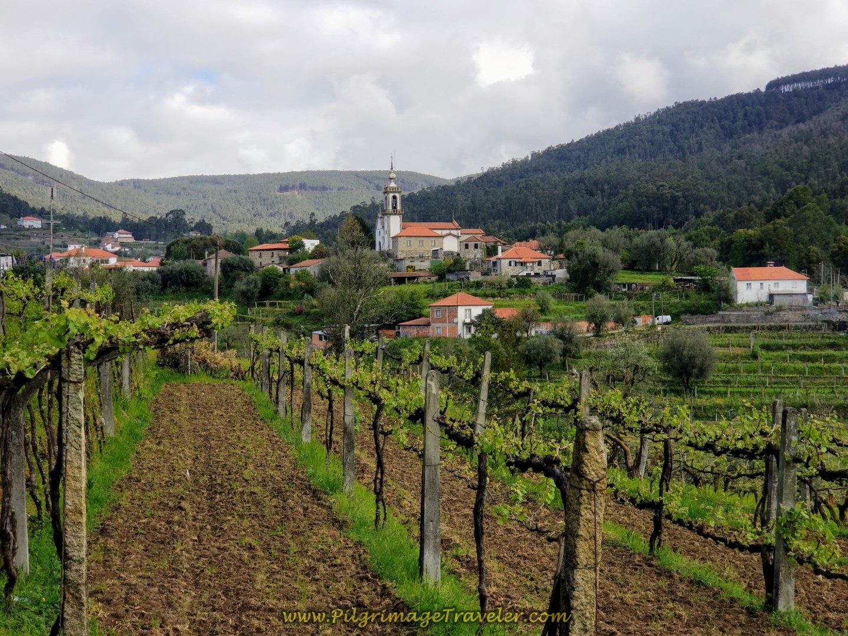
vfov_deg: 28.0
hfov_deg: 36.8
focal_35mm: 52
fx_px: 1274
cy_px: 318
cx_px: 424
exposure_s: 1/503
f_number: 2.4
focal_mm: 6
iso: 25
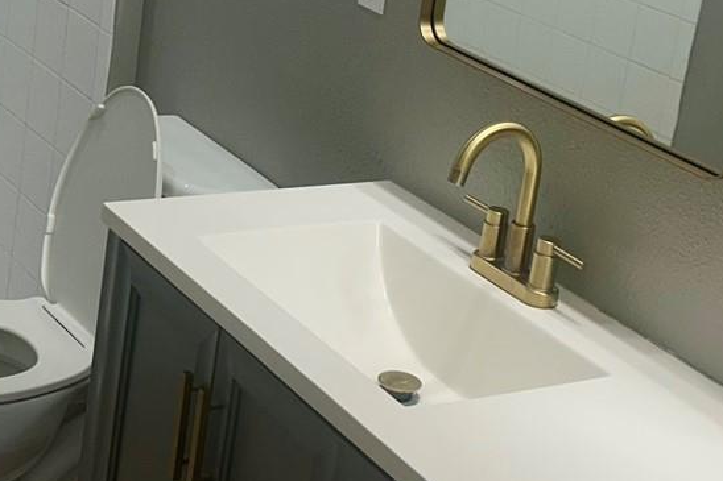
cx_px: 321
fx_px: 1586
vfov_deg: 17.0
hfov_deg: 25.7
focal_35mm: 79
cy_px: 46
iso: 50
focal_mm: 5.7
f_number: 1.5
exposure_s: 1/120
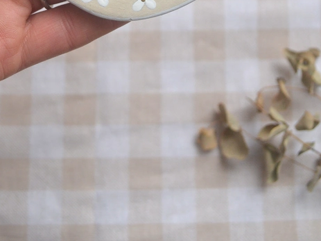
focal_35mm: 74
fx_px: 686
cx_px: 119
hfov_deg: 26.2
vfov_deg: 18.2
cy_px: -91
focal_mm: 24
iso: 400
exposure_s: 1/125
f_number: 5.6
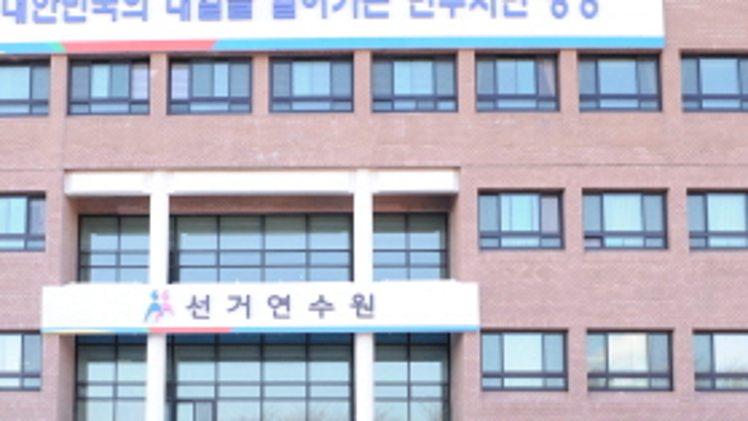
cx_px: 241
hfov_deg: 38.0
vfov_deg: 21.3
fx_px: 1071
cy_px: 441
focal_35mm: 54
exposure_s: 1/250
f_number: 5.6
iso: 1000
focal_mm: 24
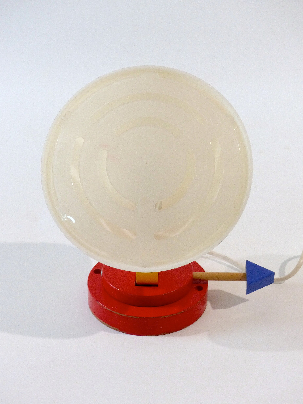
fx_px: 840
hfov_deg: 20.4
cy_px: 202
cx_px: 152
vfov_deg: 27.0
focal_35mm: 72
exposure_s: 1/40
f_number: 2.8
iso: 400
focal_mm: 13
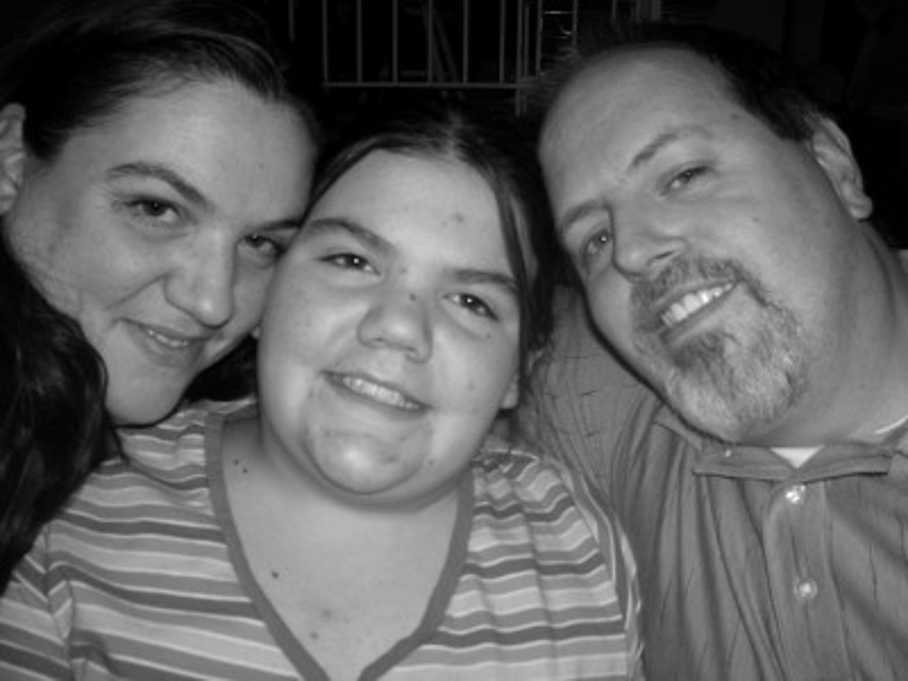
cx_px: 454
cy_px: 340
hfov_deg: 54.0
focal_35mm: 34
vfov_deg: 41.8
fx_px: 892
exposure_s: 1/60
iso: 125
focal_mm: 5.6
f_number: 2.7
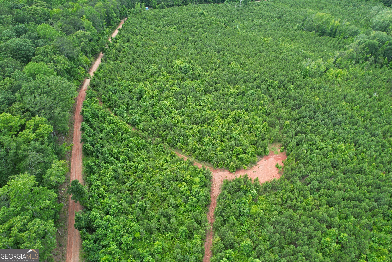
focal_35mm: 22
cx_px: 196
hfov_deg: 78.6
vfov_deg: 57.2
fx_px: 240
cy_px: 131
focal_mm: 8.38
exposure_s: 1/350
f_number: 2.8
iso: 100
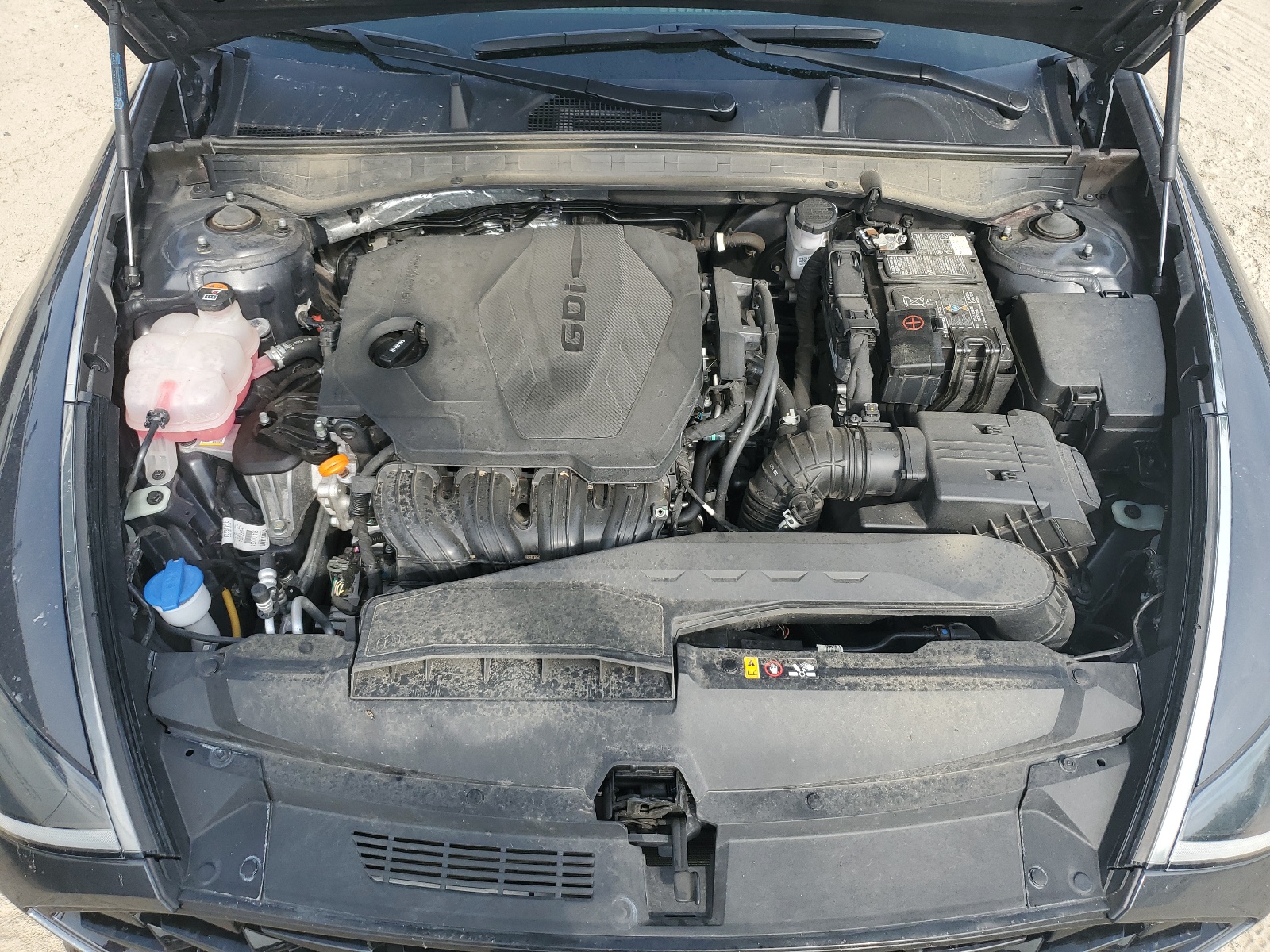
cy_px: 476
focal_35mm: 26
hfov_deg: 67.3
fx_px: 954
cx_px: 635
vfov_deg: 53.1
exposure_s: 1/1000
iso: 50
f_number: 1.5
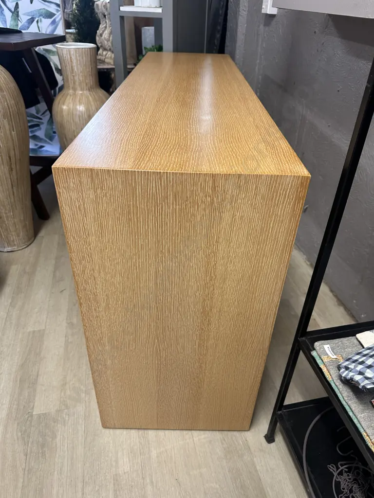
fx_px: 346
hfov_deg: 56.8
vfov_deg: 71.6
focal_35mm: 24
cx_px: 187
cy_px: 249
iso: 200
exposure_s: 1/50
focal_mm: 6.86
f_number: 1.78
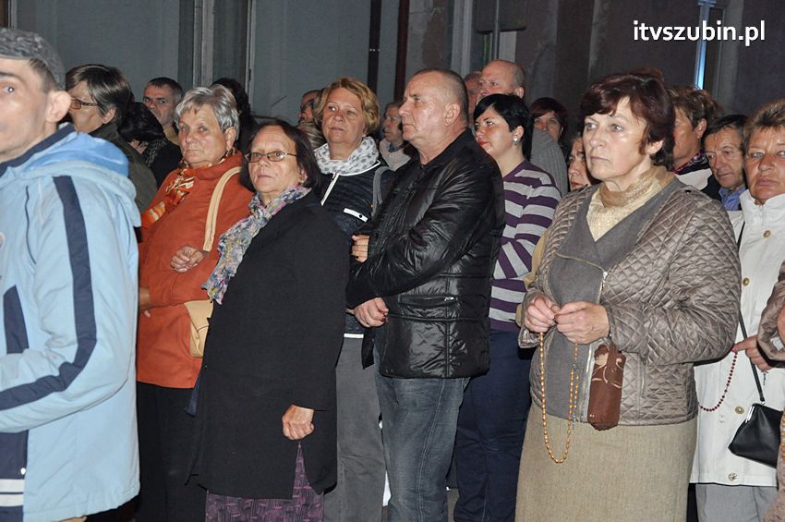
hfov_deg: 29.9
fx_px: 1470
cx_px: 392
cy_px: 261
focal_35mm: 68
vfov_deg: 20.1
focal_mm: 45
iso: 2000
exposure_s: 1/60
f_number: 5
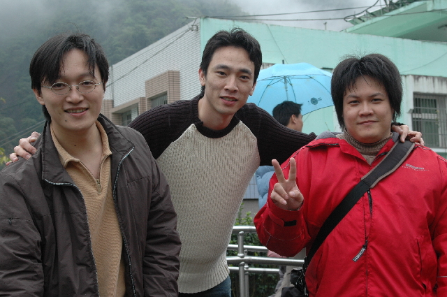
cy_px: 148
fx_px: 818
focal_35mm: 66
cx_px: 224
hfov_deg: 30.5
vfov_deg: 20.6
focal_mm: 44
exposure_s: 1/250
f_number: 8
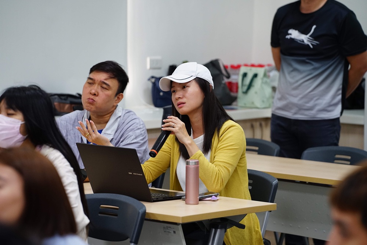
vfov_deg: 9.1
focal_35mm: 150
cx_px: 184
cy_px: 122
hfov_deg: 13.7
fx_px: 1529
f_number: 4
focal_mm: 150
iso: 1600
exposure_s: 1/160
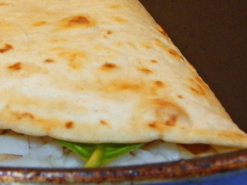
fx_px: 2383
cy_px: 3
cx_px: 3
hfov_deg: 5.9
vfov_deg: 4.4
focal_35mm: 334
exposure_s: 1/30
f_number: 4.8
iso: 200
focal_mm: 23.4
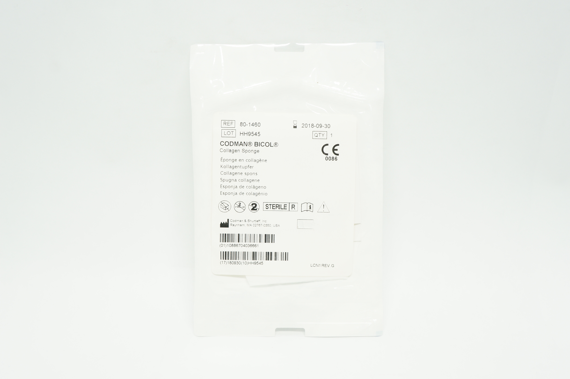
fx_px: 617
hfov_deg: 49.6
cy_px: 190
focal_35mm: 39
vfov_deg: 34.1
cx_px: 285
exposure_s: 1/40
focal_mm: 26
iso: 400
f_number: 7.1
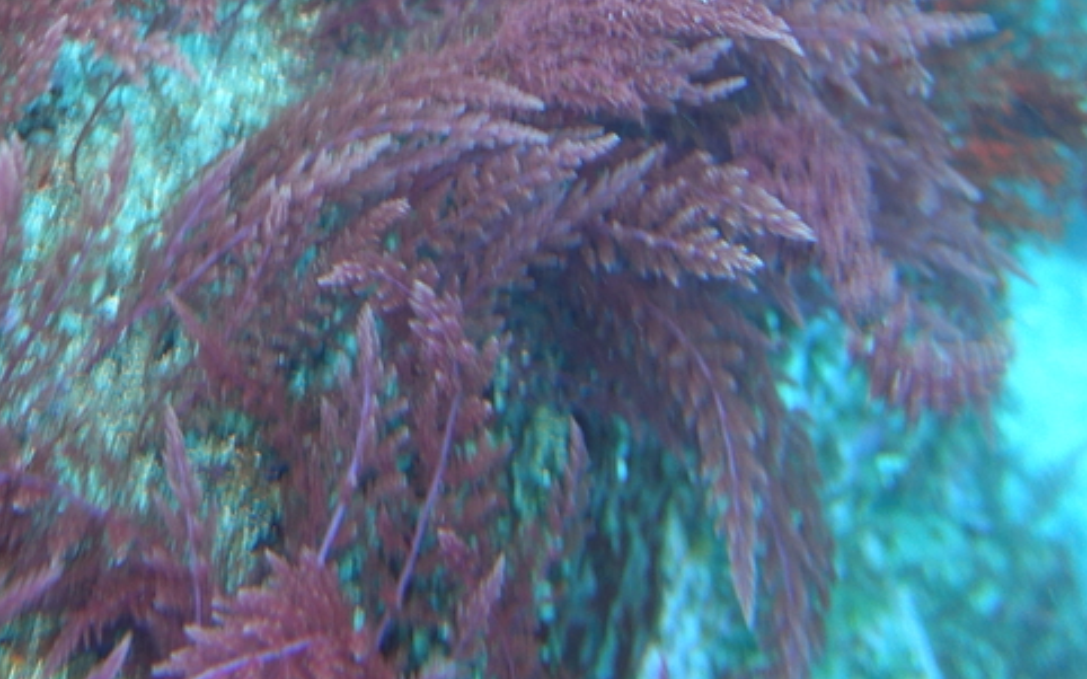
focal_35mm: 65
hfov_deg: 30.3
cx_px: 131
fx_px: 1925
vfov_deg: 18.7
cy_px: -184
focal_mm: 8.8
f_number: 1.8
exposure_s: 1/30
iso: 200
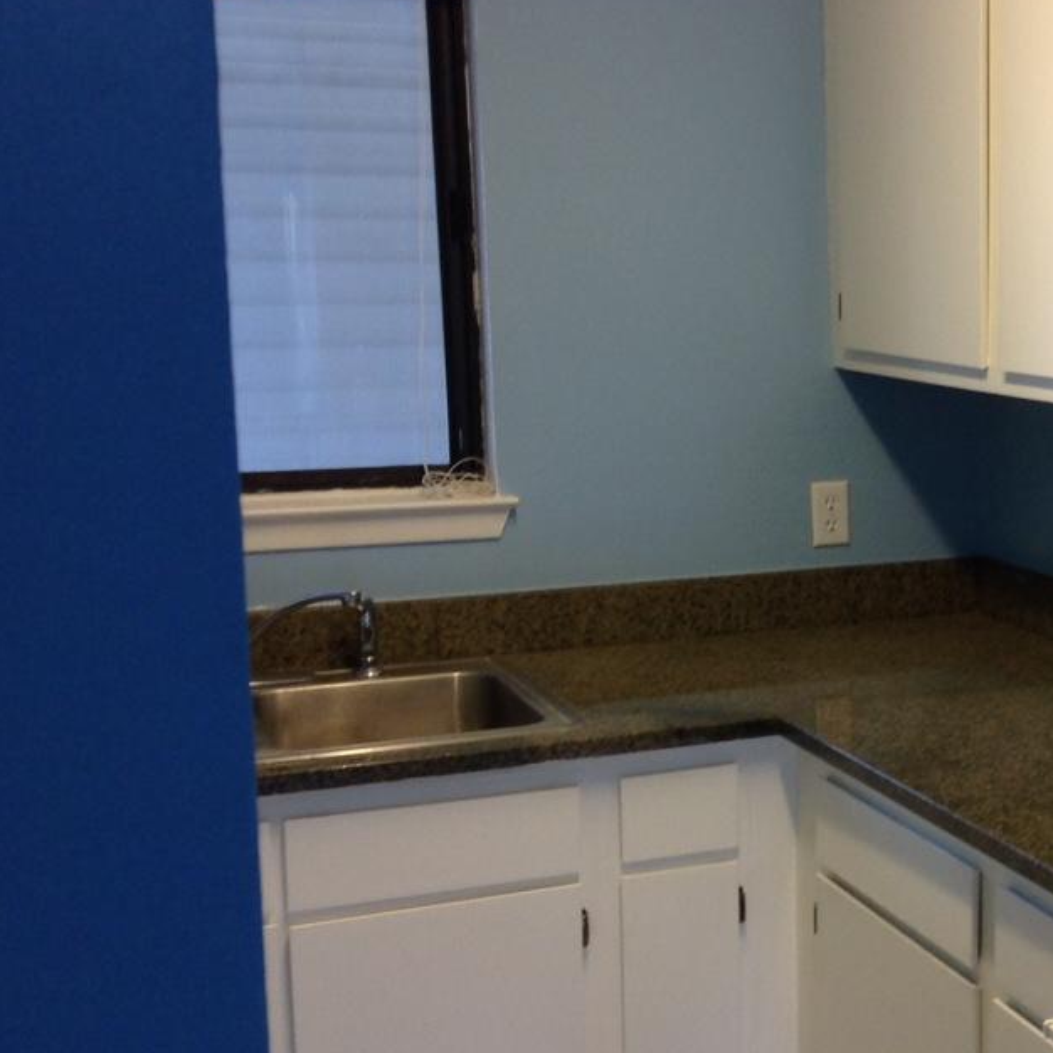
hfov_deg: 25.5
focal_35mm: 64
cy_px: 553
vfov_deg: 26.9
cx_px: 1056
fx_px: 2203
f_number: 2.4
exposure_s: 1/15
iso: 80
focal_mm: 4.28
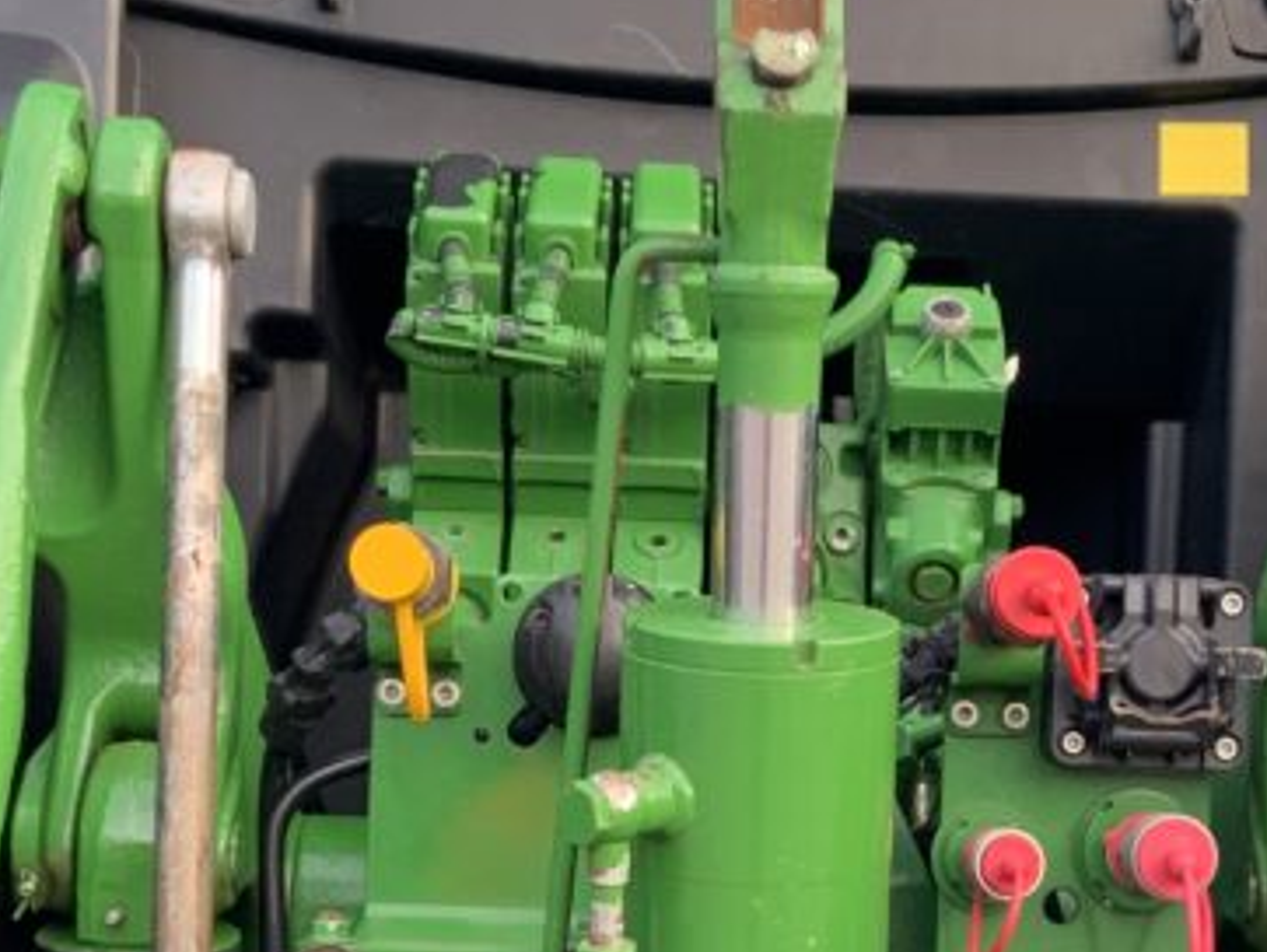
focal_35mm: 82
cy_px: 868
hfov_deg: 23.7
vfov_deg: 17.7
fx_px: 3003
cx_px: 889
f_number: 1.8
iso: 64
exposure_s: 1/122
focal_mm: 3
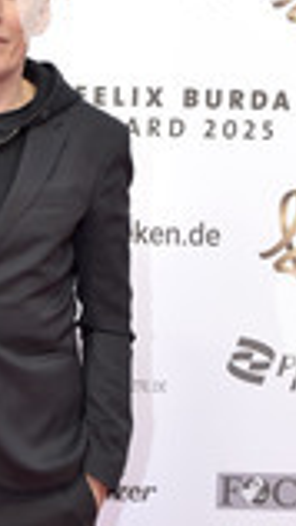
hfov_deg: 16.3
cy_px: 473
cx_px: -123
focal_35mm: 69
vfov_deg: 29.3
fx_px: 962
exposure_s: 1/200
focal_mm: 26
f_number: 5.6
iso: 400
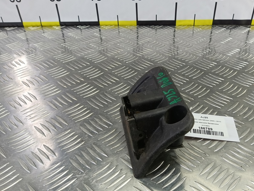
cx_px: 150
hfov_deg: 63.0
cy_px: 103
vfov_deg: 49.7
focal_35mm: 28
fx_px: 205
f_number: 1.6
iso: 118
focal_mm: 4.11
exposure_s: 1/50
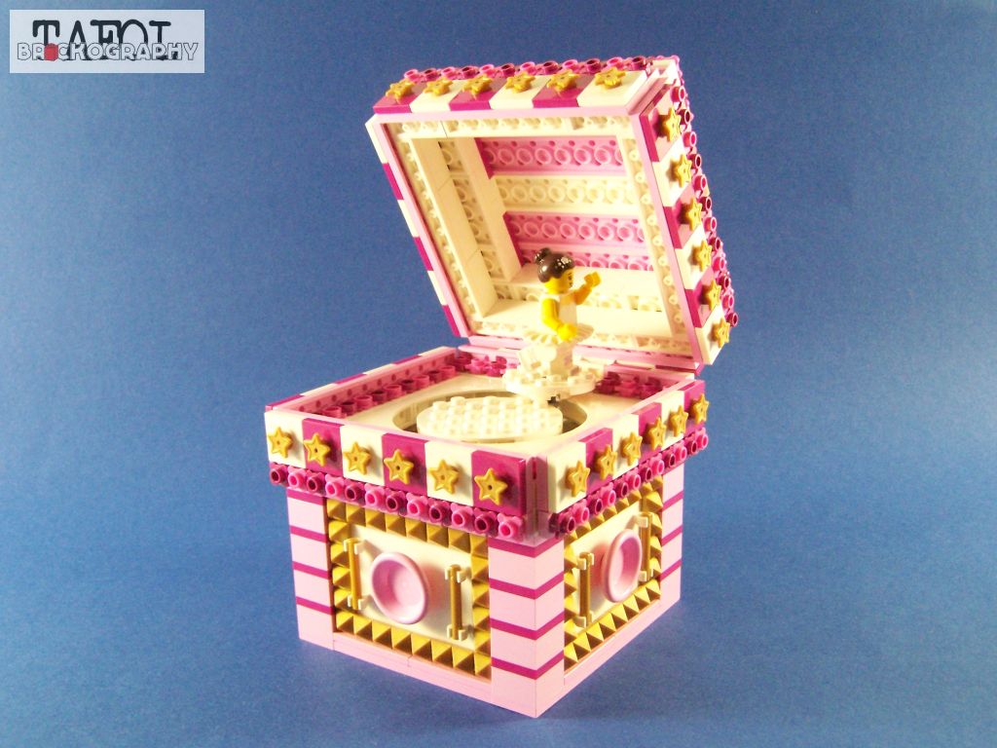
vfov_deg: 37.7
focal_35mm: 38
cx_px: 498
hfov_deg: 49.0
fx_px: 1094
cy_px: 374
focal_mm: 6.3
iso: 400
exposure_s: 1/60
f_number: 3.6
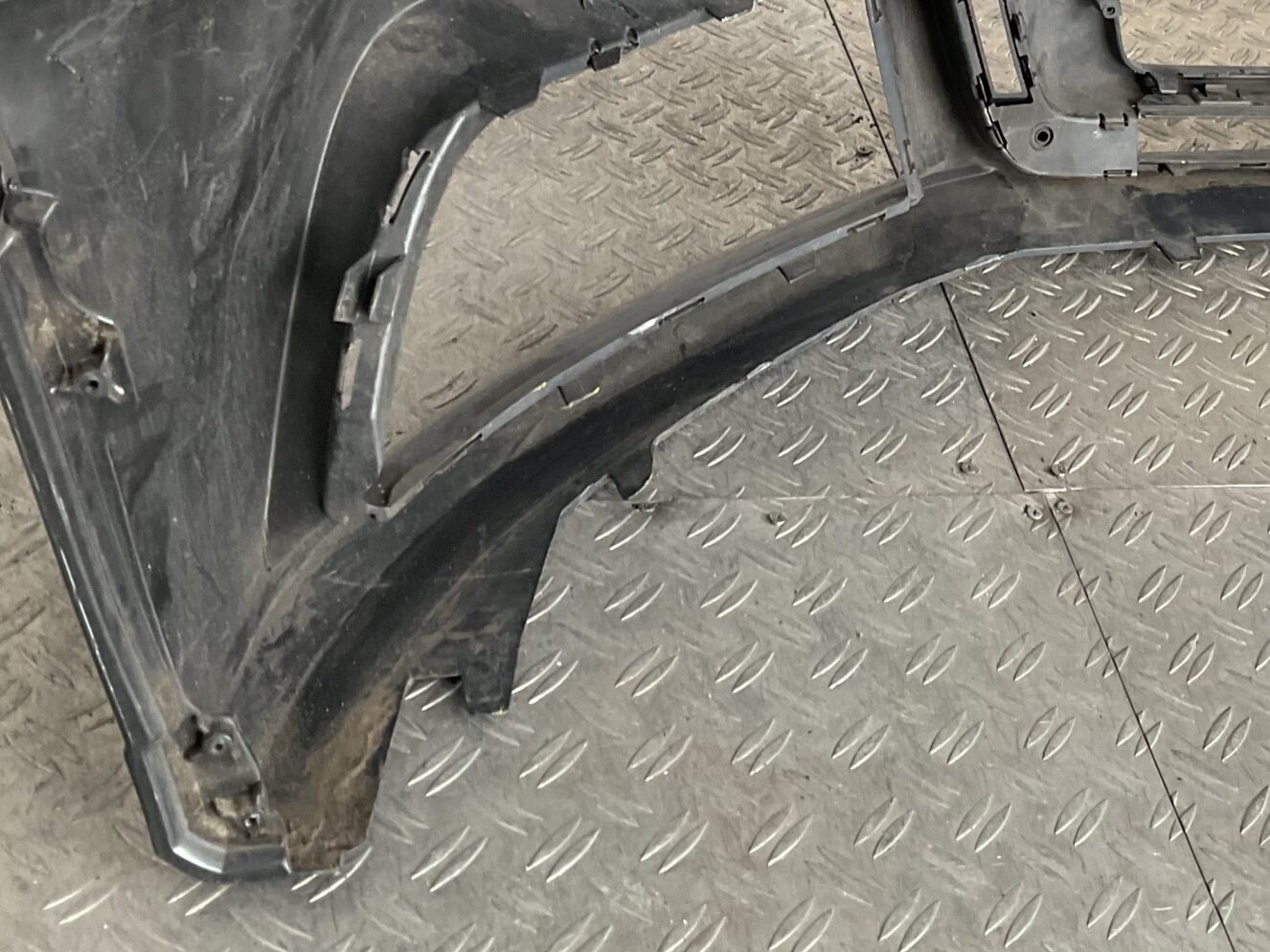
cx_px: 904
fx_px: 2054
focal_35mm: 56
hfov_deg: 33.9
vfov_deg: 25.6
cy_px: 184
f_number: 1.8
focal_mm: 3
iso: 64
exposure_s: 1/50
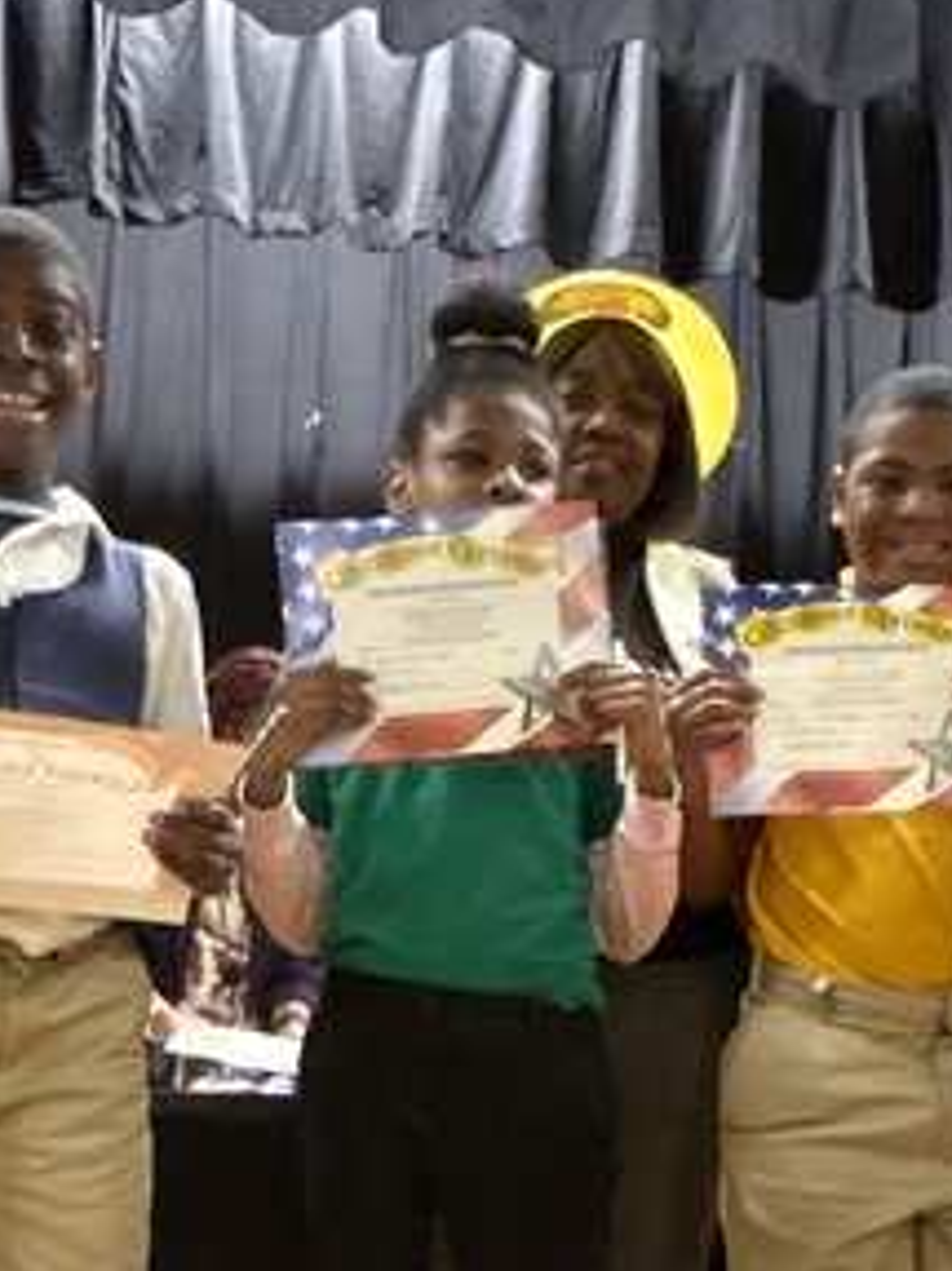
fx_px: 1835
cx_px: 553
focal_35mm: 50
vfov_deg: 37.2
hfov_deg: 29.0
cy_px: 961
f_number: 2.2
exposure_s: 1/30
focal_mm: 2.22
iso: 1250
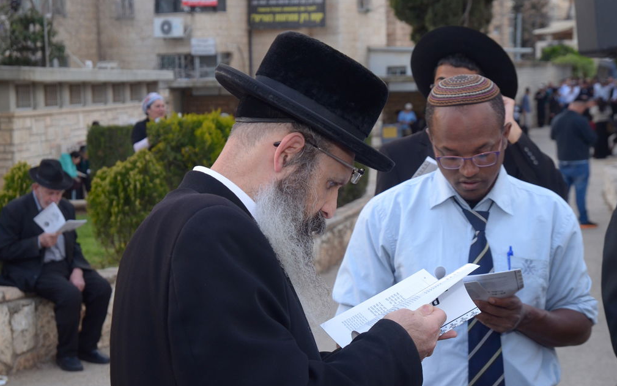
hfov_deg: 31.5
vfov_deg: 20.0
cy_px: 191
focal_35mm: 65
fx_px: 1093
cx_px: 306
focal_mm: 42
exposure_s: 1/125
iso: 640
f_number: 7.1
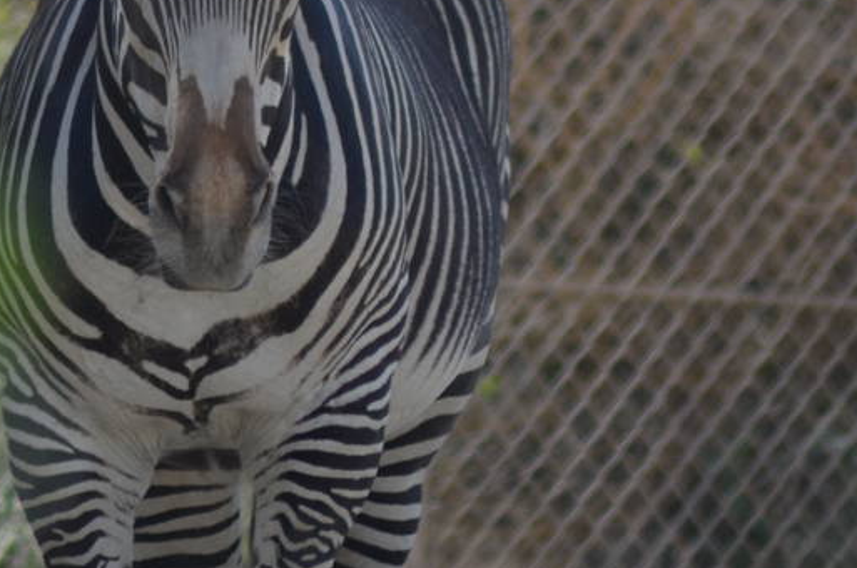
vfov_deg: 1.1
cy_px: 232
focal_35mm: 1216
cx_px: -105
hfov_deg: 1.7
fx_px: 28893
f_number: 5
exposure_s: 1/1250
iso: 400
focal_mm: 260
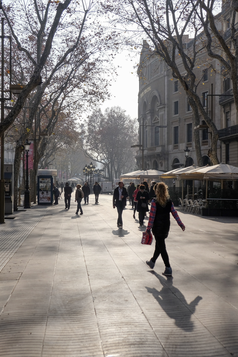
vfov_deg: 44.5
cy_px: 178
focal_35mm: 44
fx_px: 436
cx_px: 119
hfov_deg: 30.5
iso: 400
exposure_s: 1/2900
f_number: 4.3
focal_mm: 29.3
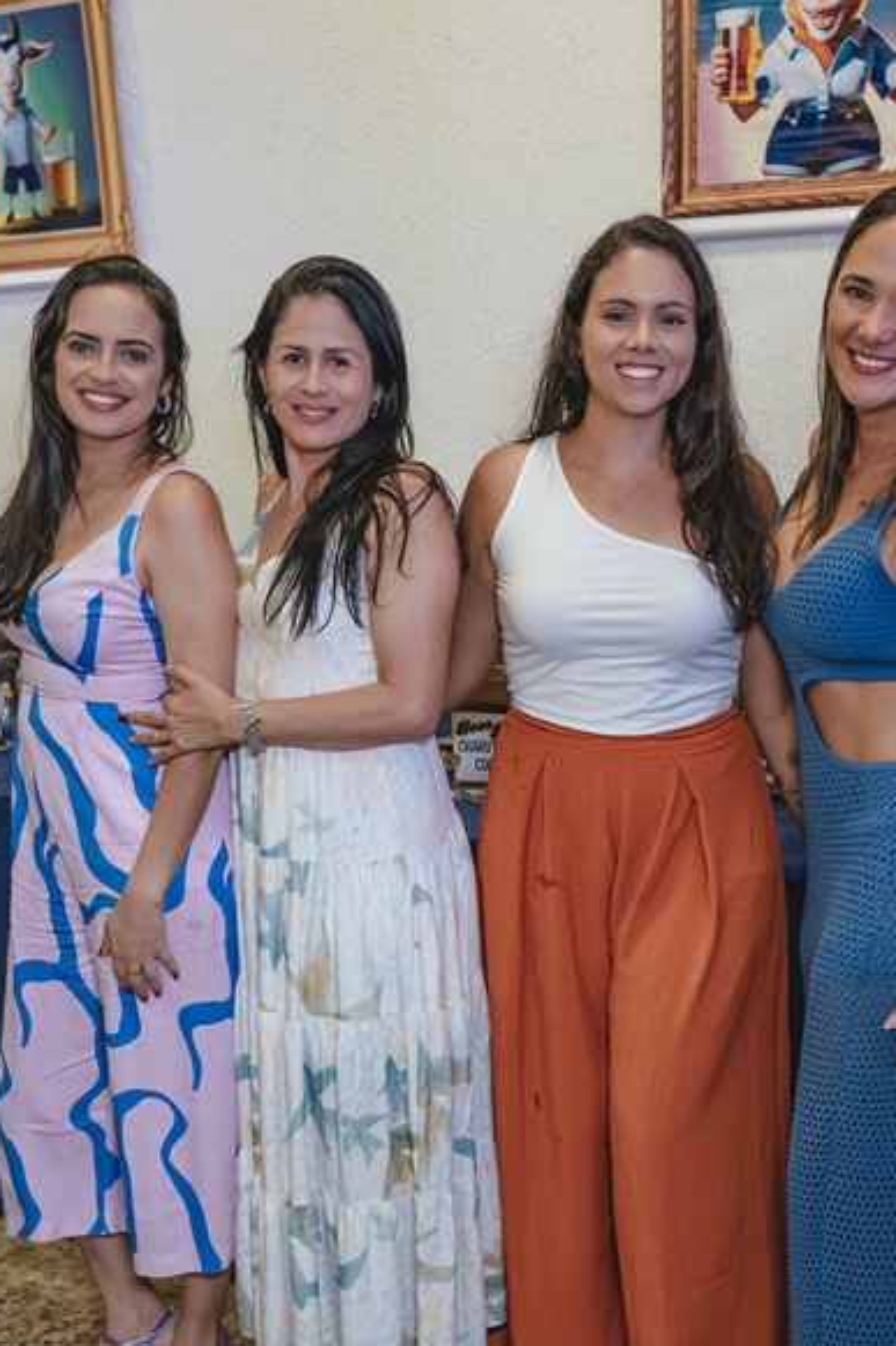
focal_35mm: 46
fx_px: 1718
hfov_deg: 29.1
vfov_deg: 42.4
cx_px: 543
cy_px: 853
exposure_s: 1/320
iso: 2500
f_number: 2.5
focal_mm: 24
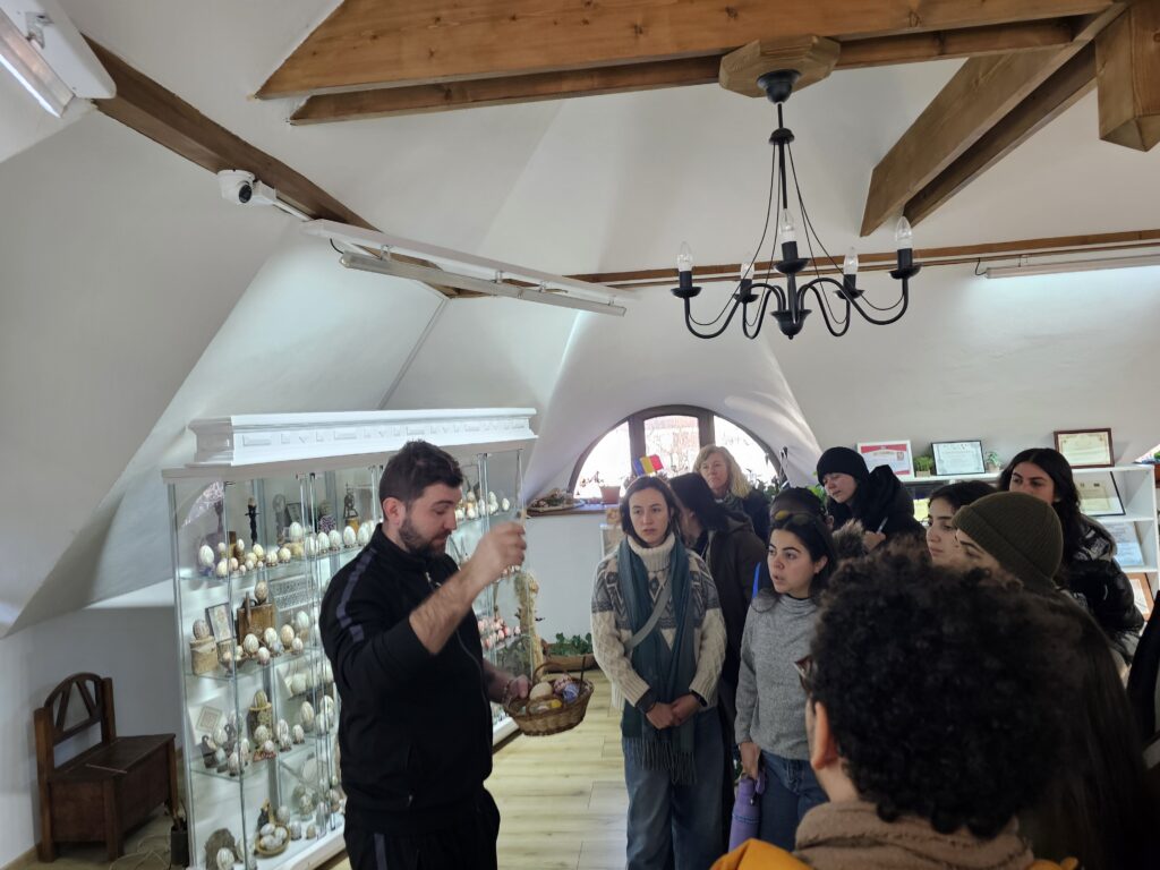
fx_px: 771
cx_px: 580
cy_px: 435
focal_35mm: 23
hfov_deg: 73.9
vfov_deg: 58.9
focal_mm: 6.3
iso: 200
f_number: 1.7
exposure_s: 1/100
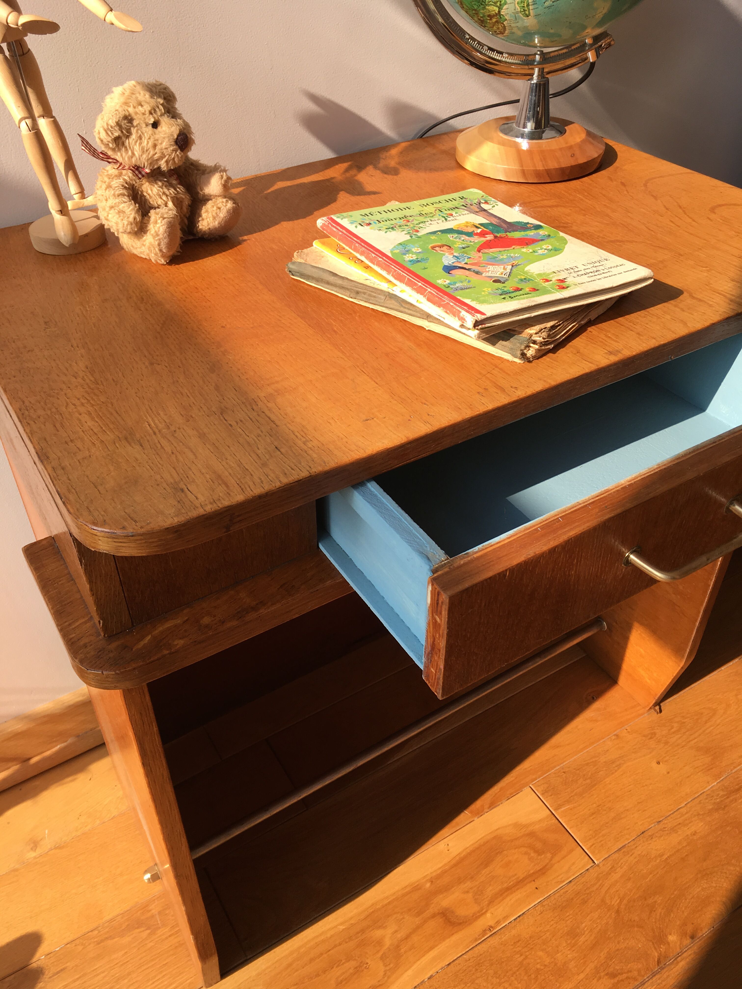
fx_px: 829
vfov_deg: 61.7
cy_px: 494
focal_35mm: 29
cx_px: 371
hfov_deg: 48.2
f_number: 2.2
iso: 25
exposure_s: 1/450
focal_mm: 4.15
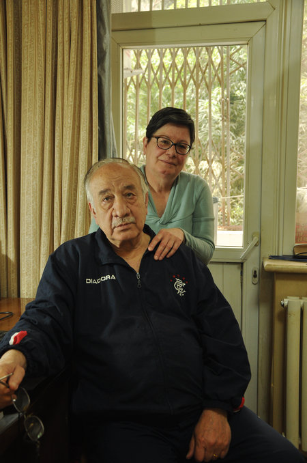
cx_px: 154
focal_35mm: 39
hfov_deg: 34.1
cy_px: 232
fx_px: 500
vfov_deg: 49.6
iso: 320
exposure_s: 1/15
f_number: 4
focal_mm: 26
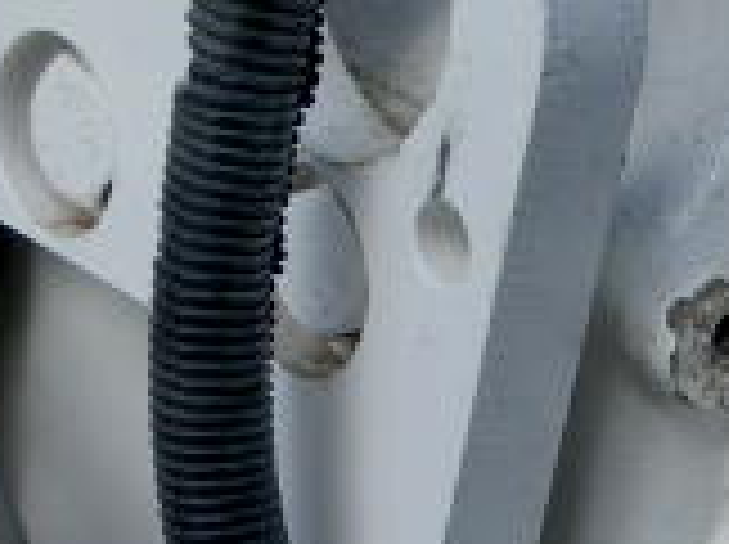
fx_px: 4143
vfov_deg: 7.4
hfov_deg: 9.6
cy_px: 735
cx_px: 1323
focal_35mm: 197
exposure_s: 1/205
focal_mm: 7.3
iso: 80
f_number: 3.8
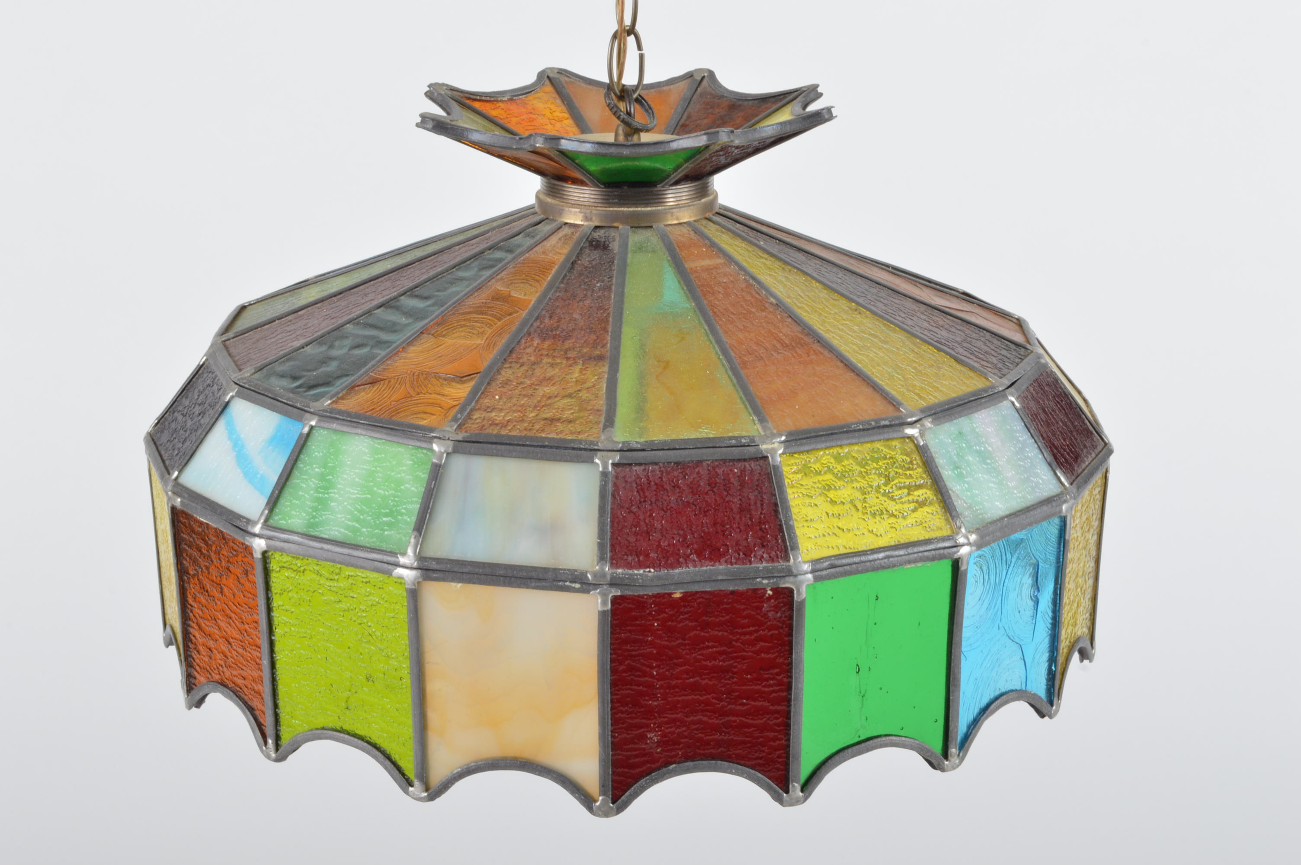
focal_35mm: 72
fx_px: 2600
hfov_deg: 28.1
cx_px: 650
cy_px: 432
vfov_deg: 18.9
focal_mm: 48
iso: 200
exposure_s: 1/125
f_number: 18
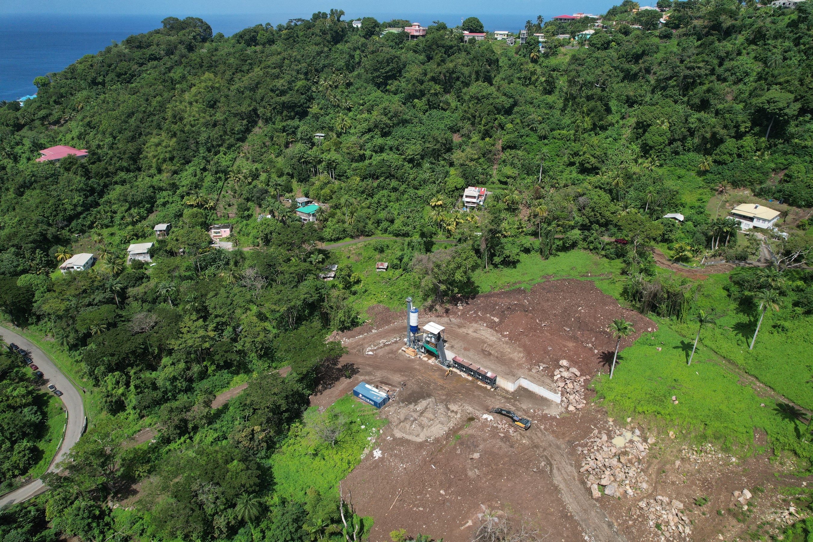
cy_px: 271
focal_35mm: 22
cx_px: 406
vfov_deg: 57.2
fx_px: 497
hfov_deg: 78.6
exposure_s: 1/4000
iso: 200
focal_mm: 8.38
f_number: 2.8
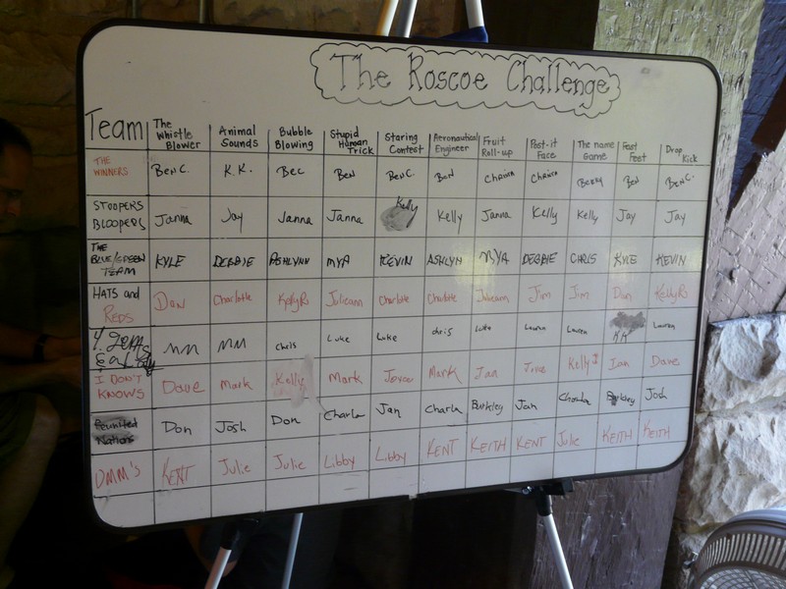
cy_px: 294
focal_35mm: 43
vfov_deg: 33.6
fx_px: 976
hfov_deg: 43.9
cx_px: 393
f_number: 3.2
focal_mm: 7
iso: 200
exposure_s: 1/40
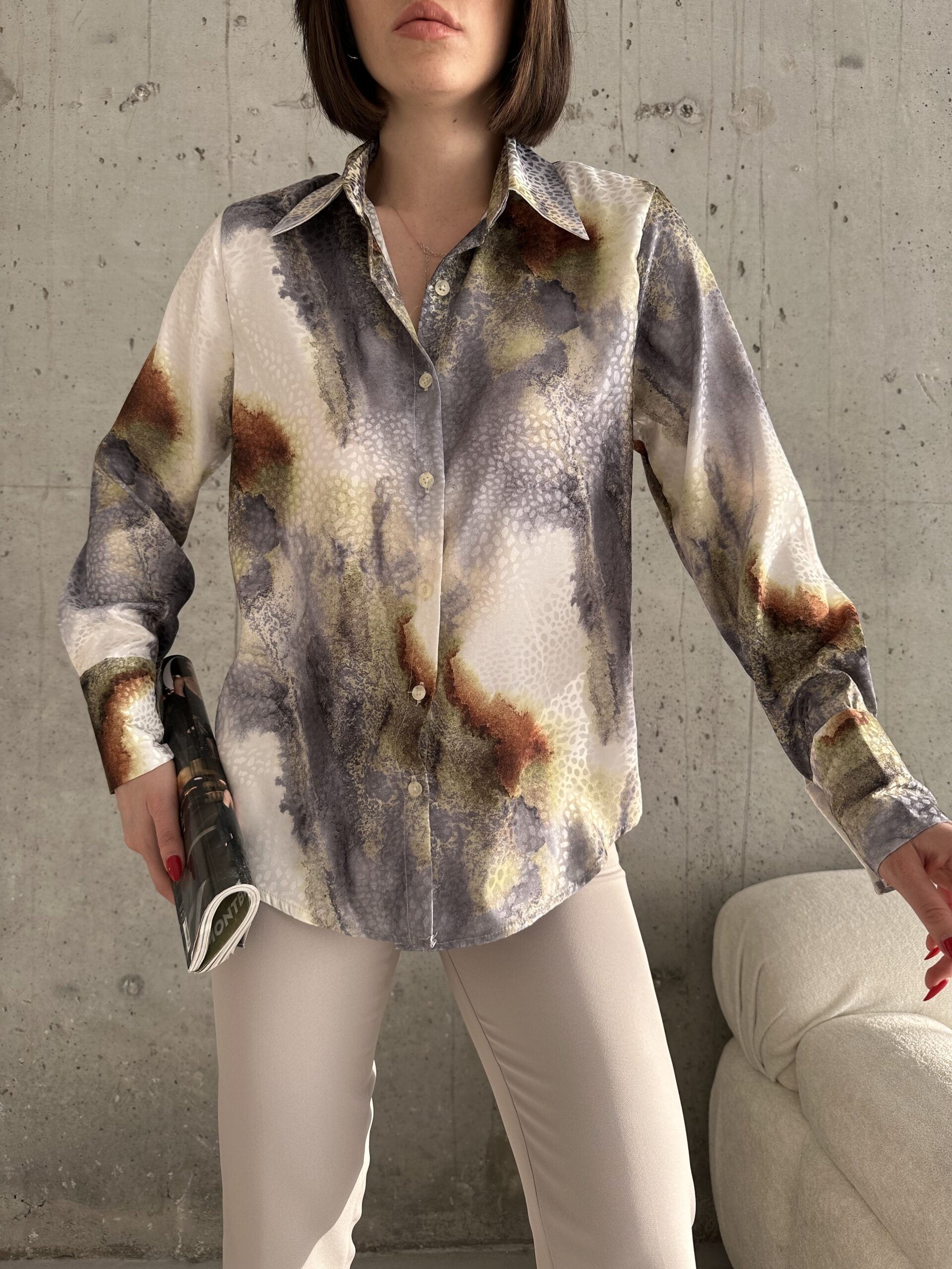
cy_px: 634
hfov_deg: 56.8
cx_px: 476
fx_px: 880
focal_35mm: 24
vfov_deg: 71.6
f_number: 1.78
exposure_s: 1/275
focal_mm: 6.86
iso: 80
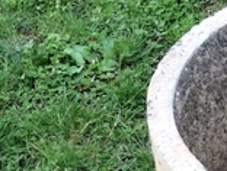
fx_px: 885
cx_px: 291
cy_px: 194
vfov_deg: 10.8
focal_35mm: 135
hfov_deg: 14.1
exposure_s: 1/221
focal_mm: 3.3
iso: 32
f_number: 2.4
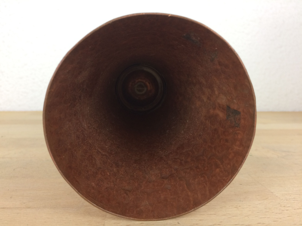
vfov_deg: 48.2
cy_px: 113
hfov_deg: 61.7
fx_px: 253
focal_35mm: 29
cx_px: 151
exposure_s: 1/33
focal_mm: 4.15
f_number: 2.2
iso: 40
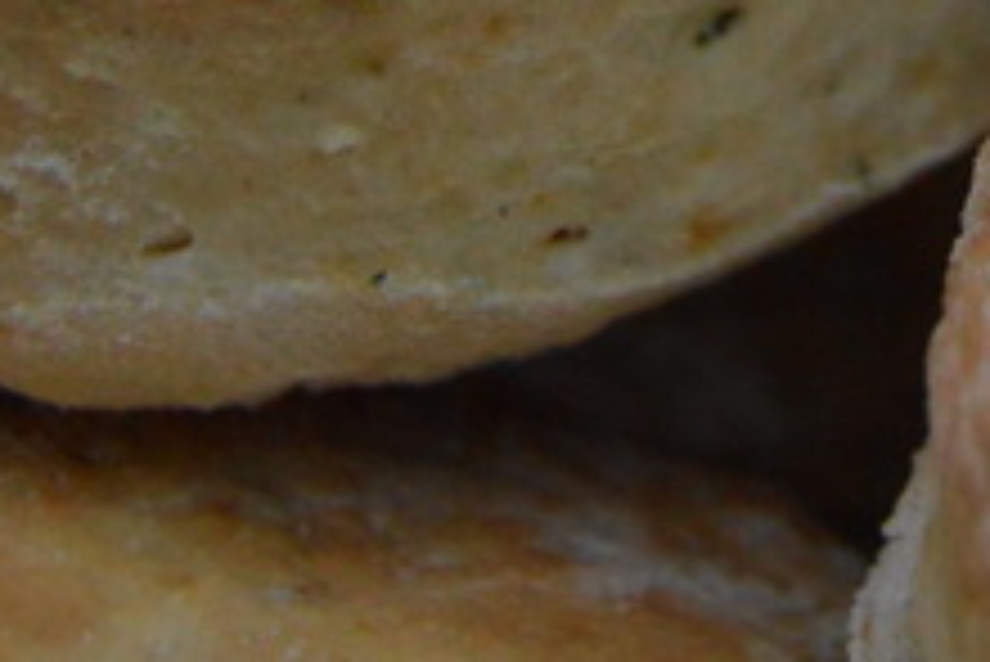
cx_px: 1024
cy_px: -522
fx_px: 5118
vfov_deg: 7.2
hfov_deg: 10.9
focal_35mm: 186
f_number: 4.2
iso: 2500
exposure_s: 1/60
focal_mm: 30
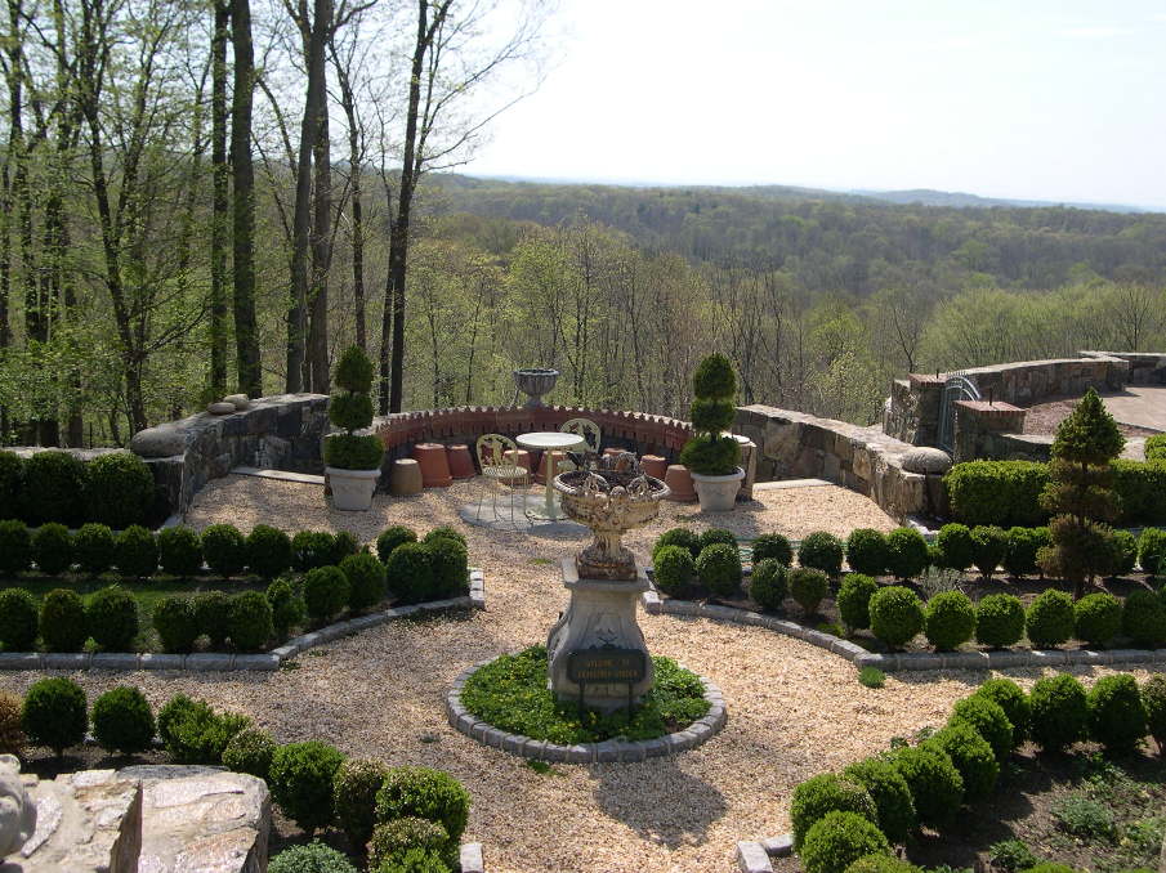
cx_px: 583
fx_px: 1279
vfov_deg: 37.7
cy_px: 436
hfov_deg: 49.0
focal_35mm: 38
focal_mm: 8
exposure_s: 1/171
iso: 100
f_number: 7.6
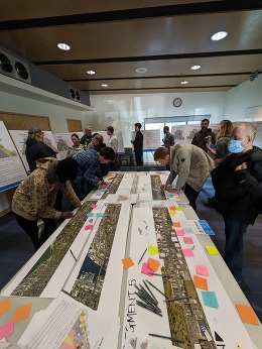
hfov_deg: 85.7
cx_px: 131
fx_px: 141
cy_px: 174
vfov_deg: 102.0
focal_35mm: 14
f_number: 2.2
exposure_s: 1/120
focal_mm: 1.83
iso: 346
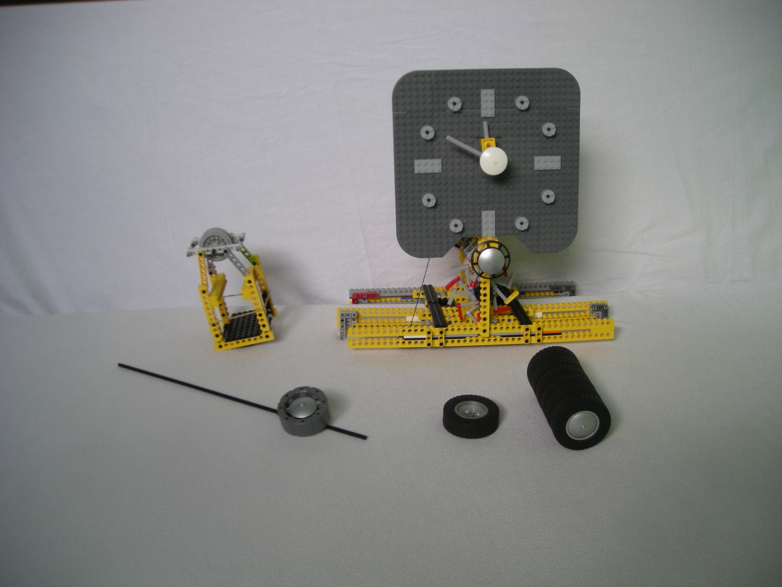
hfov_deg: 52.6
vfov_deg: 40.7
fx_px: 791
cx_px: 391
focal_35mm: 35
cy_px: 294
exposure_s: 1/60
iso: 98
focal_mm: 5.7
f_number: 2.8
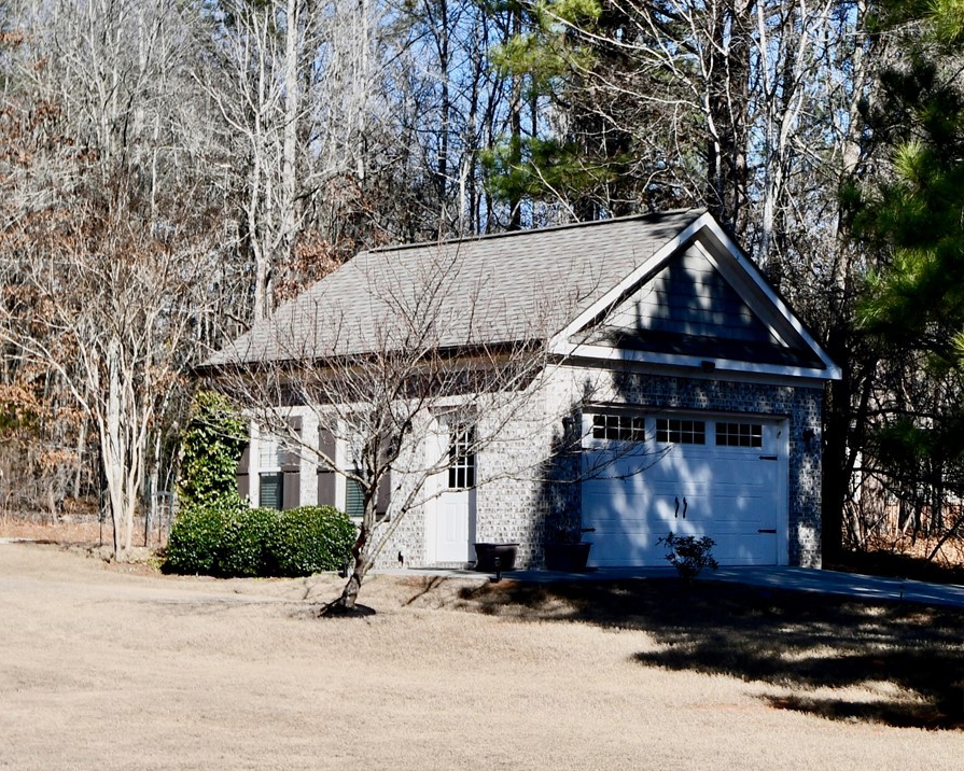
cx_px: 518
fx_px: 1170
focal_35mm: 41
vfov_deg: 36.5
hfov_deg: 44.8
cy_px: 387
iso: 110
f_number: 8
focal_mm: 24
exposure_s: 1/250
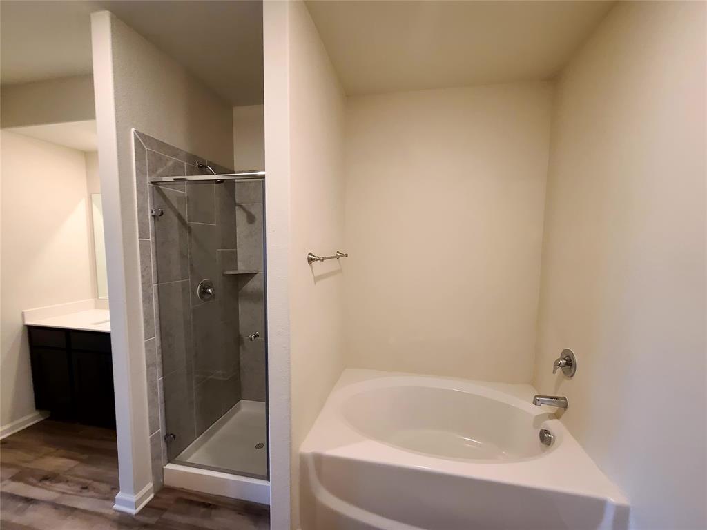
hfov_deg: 106.2
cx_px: 354
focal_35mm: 13
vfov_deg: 89.9
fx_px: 266
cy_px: 265
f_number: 2.2
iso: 320
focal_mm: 2.2
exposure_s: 1/60
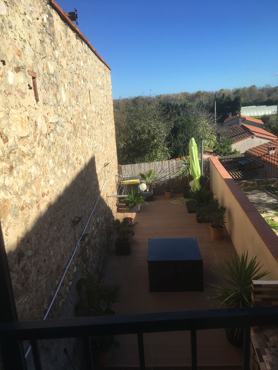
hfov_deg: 48.2
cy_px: 185
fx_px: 310
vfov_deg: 61.7
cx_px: 139
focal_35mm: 29
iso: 25
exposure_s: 1/986
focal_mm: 4.15
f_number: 2.2
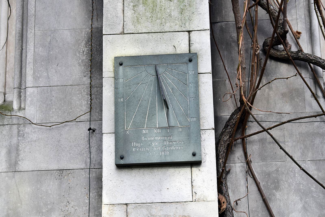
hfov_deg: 24.6
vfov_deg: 16.6
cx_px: 162
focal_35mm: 82
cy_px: 108
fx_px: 745
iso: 400
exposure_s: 1/200
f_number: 7.1
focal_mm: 55
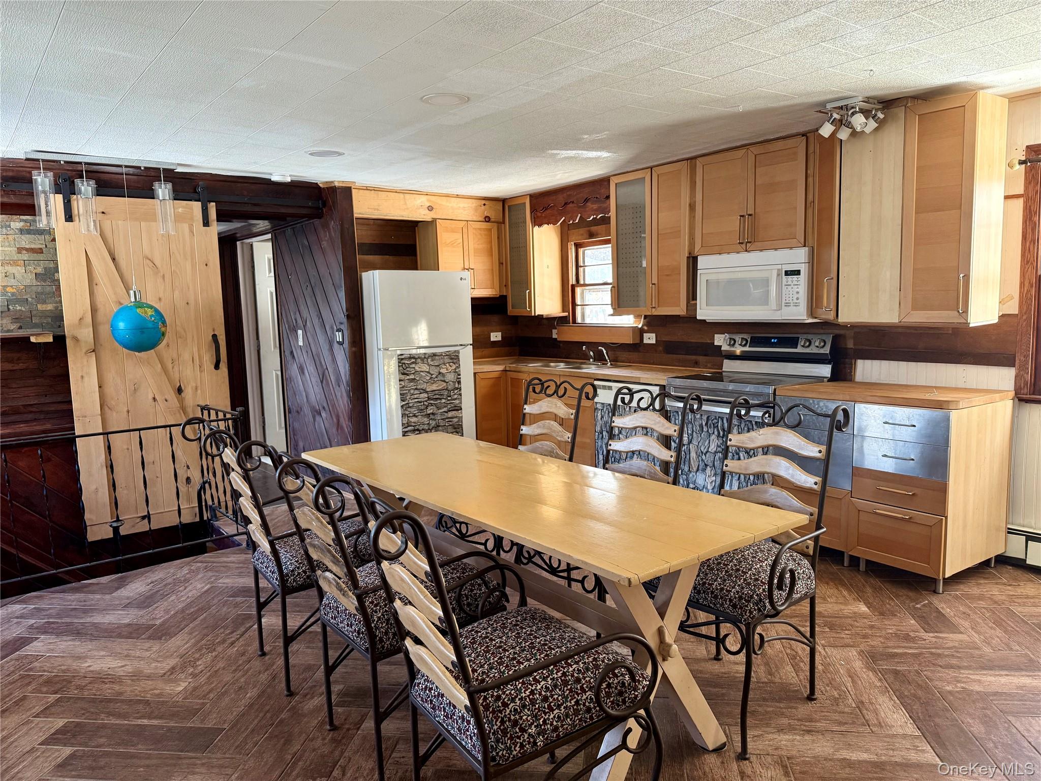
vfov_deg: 56.8
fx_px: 722
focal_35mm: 24
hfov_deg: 71.6
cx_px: 520
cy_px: 390
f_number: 1.78
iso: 250
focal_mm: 6.76
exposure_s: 1/60
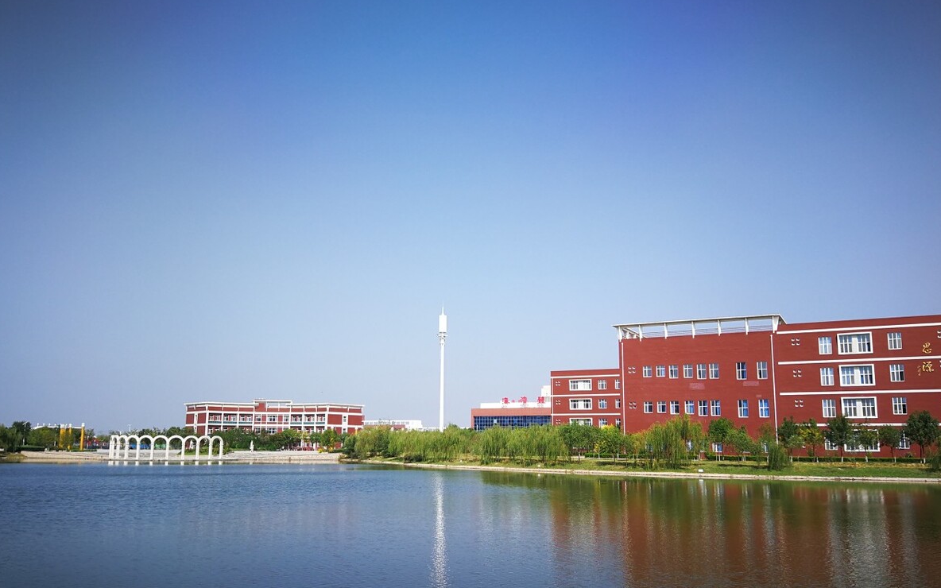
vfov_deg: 43.0
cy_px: 335
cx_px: 469
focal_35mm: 29
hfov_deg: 64.6
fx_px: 744
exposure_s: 1/933
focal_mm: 3.95
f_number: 2.2
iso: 50
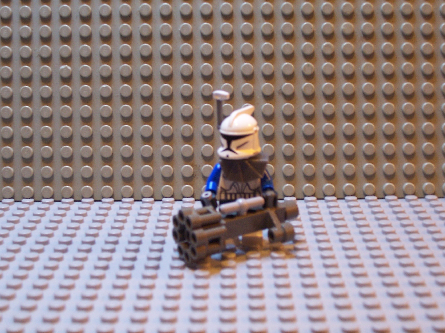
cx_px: 222
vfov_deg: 22.3
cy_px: 166
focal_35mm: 66
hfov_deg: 29.4
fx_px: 848
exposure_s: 1/4
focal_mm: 10.8
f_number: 4
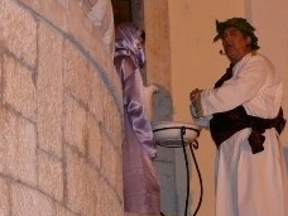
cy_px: 61
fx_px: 1864
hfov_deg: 8.8
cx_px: 243
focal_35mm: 224
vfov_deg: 6.6
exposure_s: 1/30
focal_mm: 21.5
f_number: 3.2
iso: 400
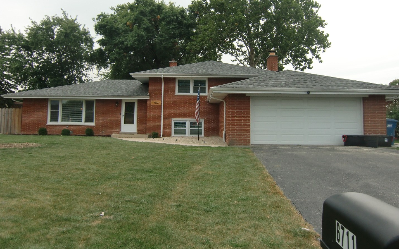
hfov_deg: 61.2
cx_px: 201
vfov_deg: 40.4
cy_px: 99
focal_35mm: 31
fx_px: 337
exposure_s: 1/500
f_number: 3.5
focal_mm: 5.2
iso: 64
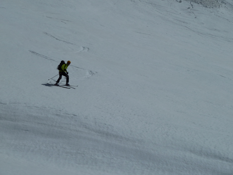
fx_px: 862
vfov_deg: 11.6
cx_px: 116
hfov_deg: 15.4
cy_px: 88
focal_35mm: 128
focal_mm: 21
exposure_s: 1/2000
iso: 80
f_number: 6.3
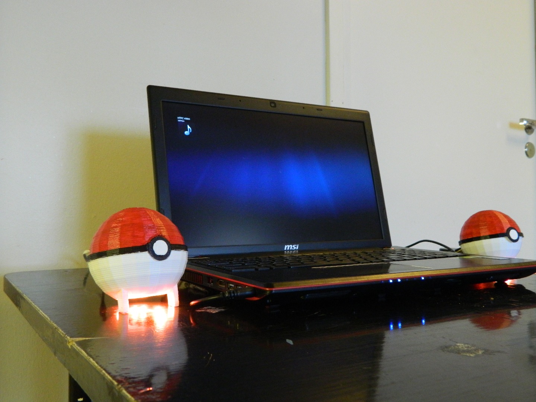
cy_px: 201
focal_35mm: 35
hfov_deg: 52.6
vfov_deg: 40.7
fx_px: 542
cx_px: 268
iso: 400
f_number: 3.3
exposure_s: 1/15
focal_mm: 6.2
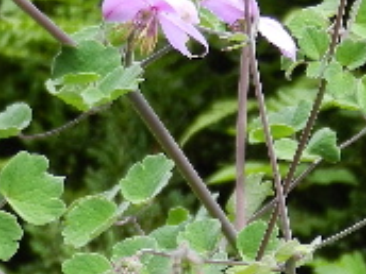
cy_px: 467
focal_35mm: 209
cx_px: 315
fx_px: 2210
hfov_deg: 9.4
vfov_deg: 7.0
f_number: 4.2
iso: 160
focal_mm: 8.2
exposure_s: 1/320
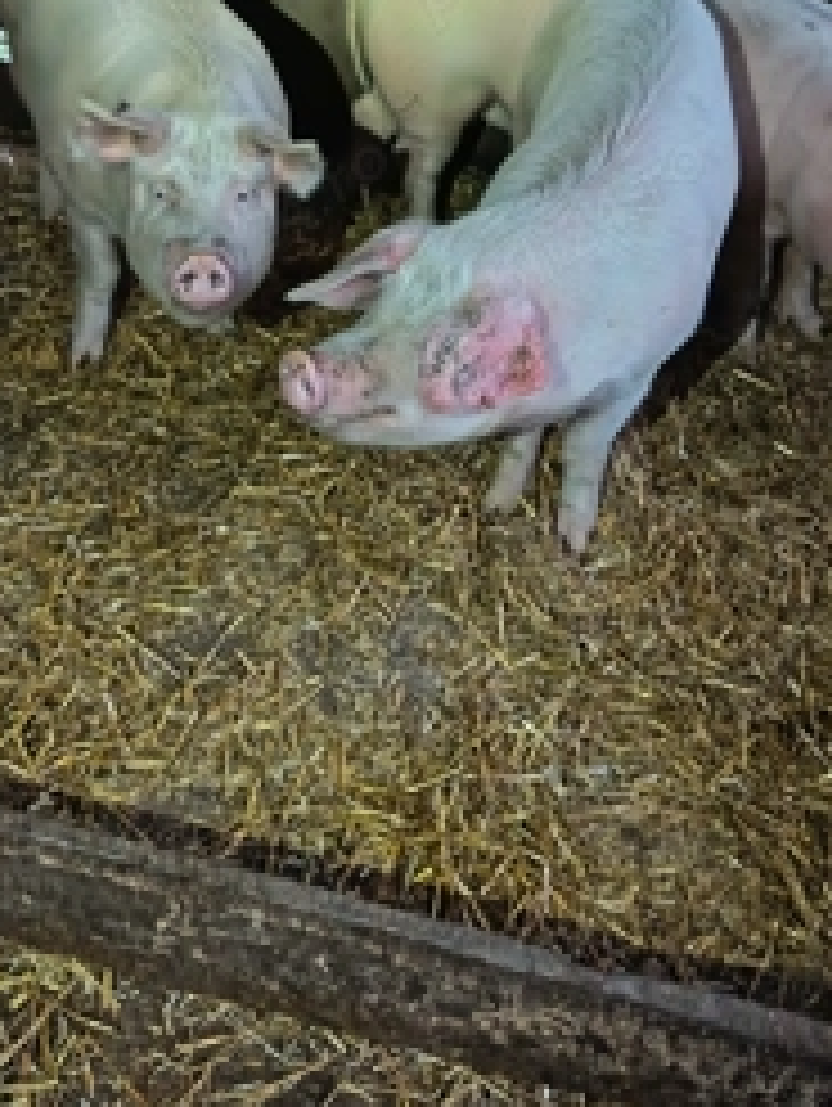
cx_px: 400
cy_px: 324
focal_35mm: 39
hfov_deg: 36.9
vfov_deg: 46.6
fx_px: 1248
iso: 5414
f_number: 1.75
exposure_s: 1/24
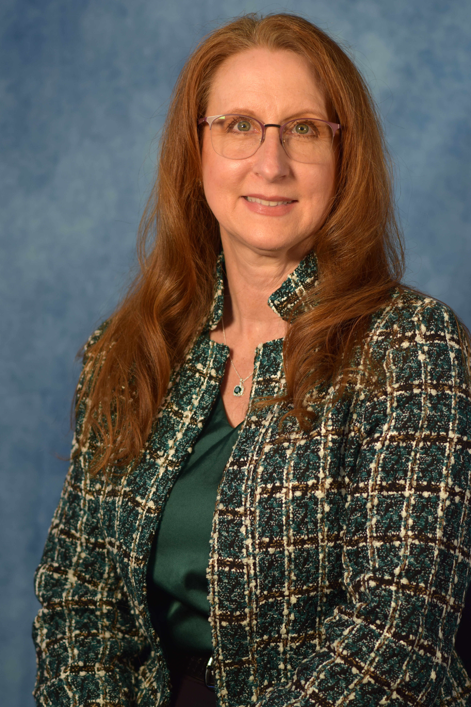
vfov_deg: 16.1
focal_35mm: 128
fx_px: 2502
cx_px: 236
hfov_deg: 10.8
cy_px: 354
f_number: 2.8
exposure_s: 1/125
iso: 220
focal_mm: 85
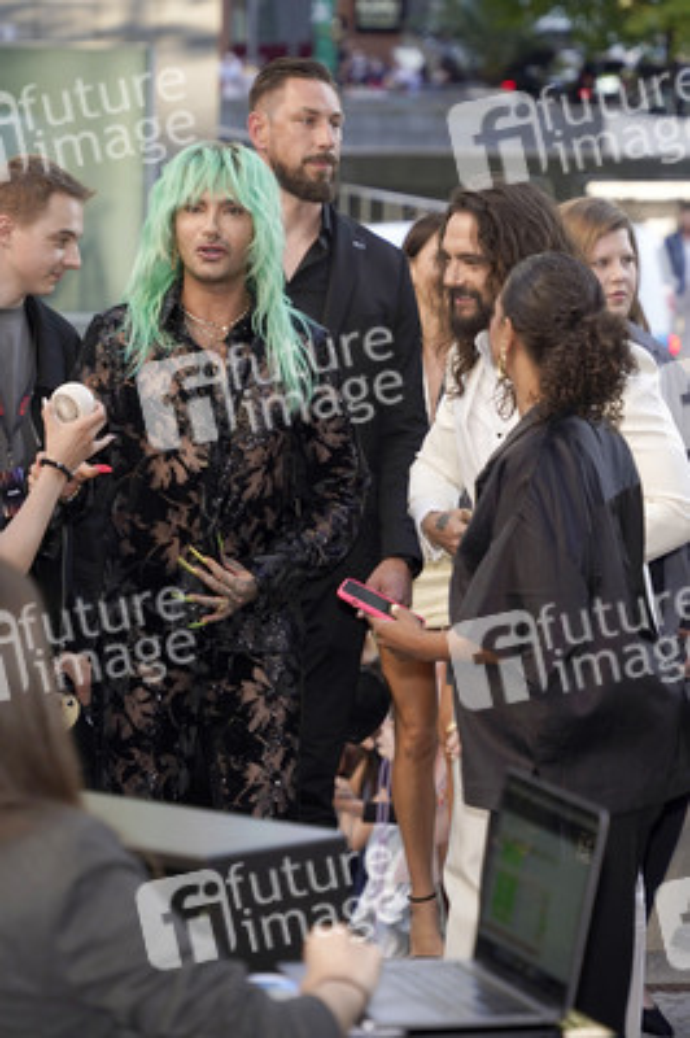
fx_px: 4003
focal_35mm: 139
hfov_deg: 9.9
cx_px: 345
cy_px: 519
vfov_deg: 14.8
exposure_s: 1/160
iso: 320
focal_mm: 139
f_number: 5.6
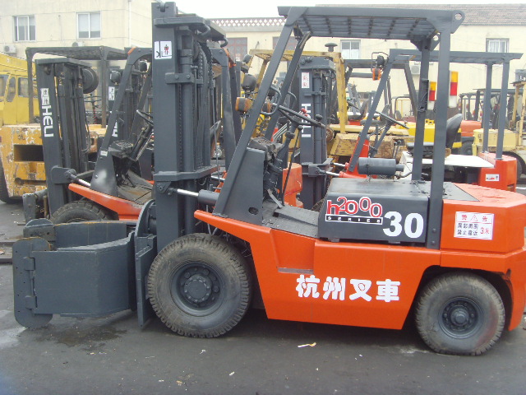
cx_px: 263
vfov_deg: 36.8
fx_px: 593
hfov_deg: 47.9
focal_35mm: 39
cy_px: 198
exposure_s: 1/90
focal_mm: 6.6
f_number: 3.5
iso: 100
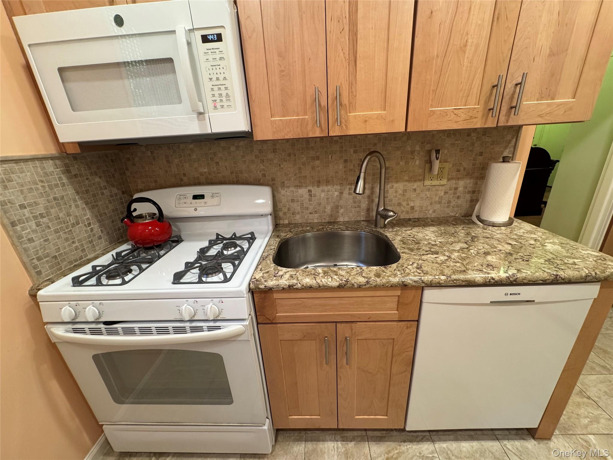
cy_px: 230
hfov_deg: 102.1
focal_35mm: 14
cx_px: 306
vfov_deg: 85.7
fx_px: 248
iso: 250
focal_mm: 2.22
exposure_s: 1/60
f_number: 2.2
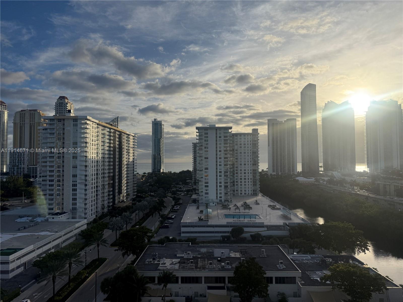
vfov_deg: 56.8
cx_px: 202
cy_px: 151
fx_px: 279
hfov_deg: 71.6
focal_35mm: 24
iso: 80
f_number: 1.78
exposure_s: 1/9091
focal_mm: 6.76
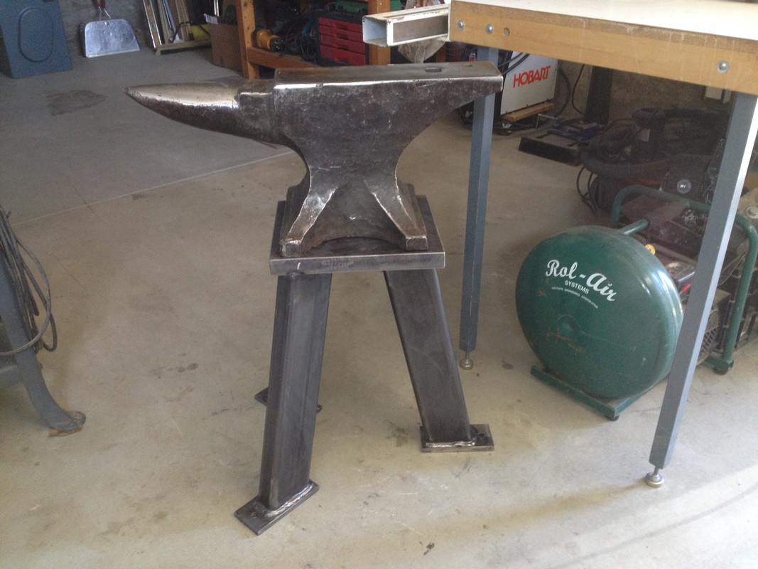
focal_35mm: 35
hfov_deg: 52.6
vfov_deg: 40.7
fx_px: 766
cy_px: 284
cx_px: 379
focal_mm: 4.28
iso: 160
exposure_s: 1/20
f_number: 2.4
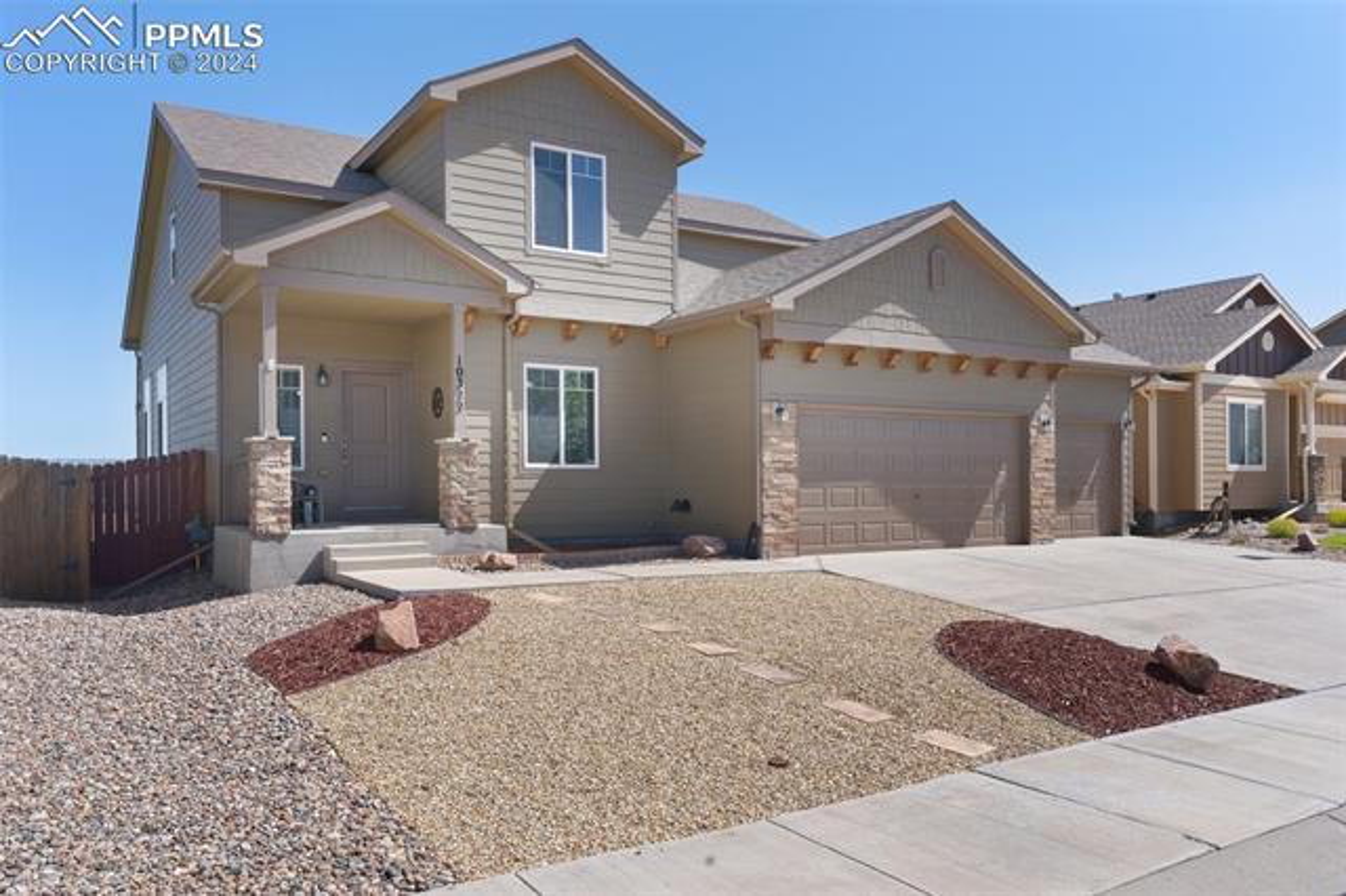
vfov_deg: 49.5
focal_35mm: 26
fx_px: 972
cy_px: 448
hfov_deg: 69.4
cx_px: 673
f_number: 11
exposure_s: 1/15
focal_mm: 26
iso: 100
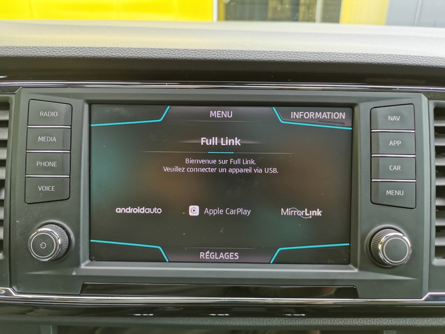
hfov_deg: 65.3
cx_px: 222
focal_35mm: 27
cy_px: 167
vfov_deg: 51.4
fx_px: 347
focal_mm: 5.58
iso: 50
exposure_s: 1/230
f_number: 1.8
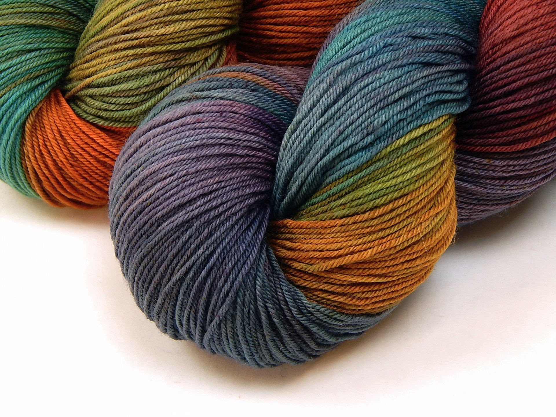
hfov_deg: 18.7
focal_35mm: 105
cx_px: 278
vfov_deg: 14.1
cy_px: 208
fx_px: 1687
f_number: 4.5
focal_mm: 18.7
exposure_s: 1/15
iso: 125
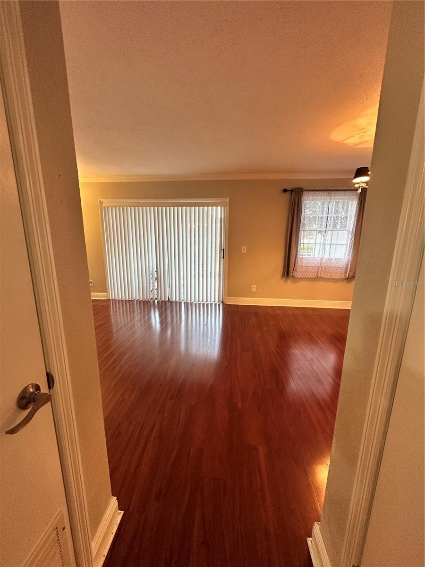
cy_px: 284
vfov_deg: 102.1
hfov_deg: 85.7
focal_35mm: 14
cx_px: 212
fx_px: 229
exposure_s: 1/60
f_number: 2.2
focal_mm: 2.22
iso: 320
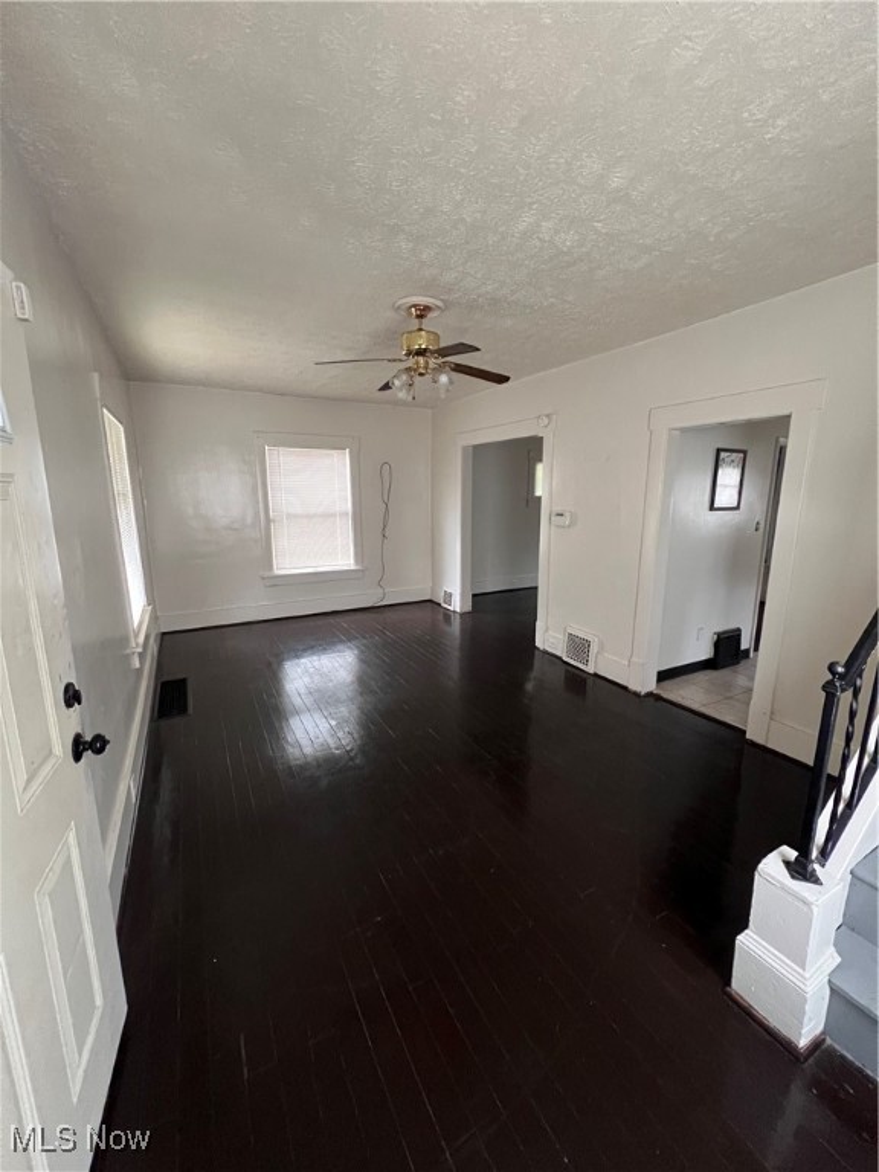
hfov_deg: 89.9
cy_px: 586
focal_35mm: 13
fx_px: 440
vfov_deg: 106.2
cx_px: 440
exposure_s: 1/60
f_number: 1.8
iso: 640
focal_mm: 1.57
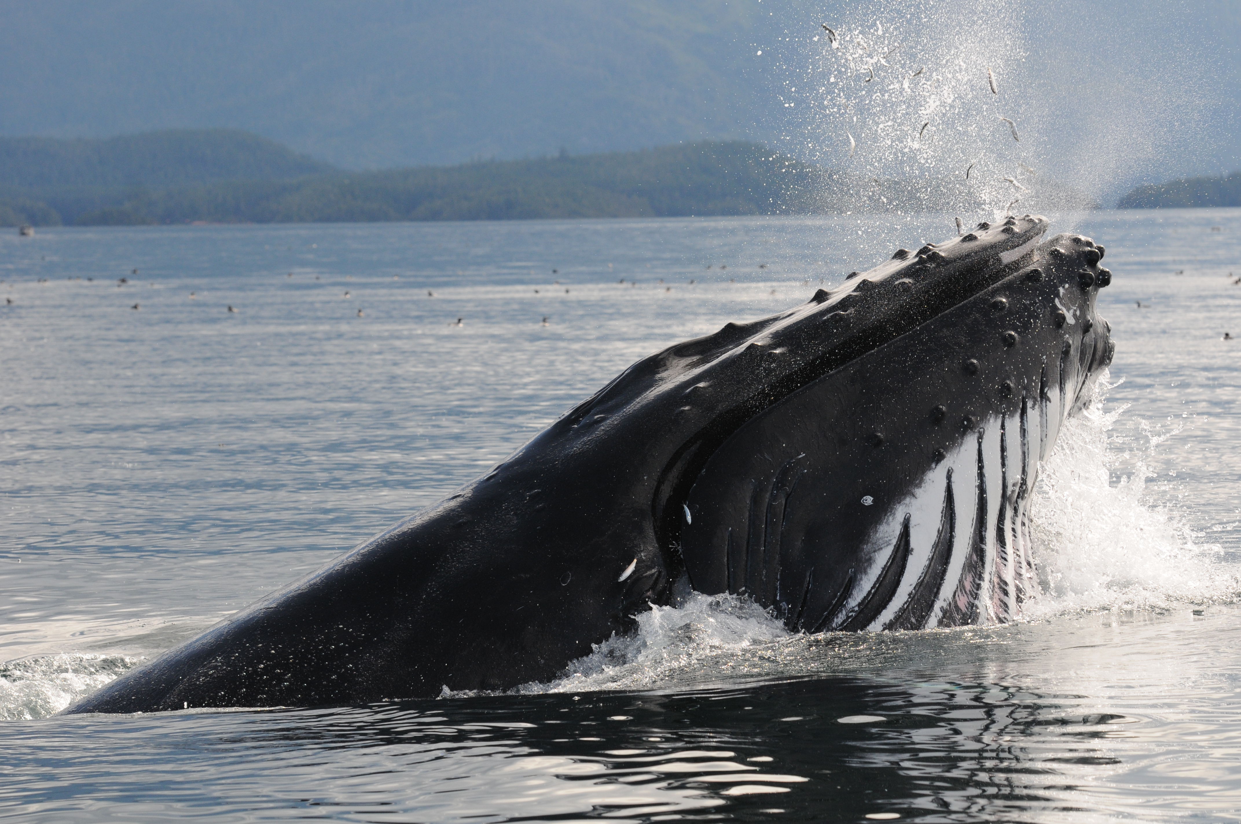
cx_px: 620
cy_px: 412
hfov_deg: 11.8
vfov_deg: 7.9
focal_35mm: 174
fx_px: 5991
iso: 400
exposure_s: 1/1250
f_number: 5.6
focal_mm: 116
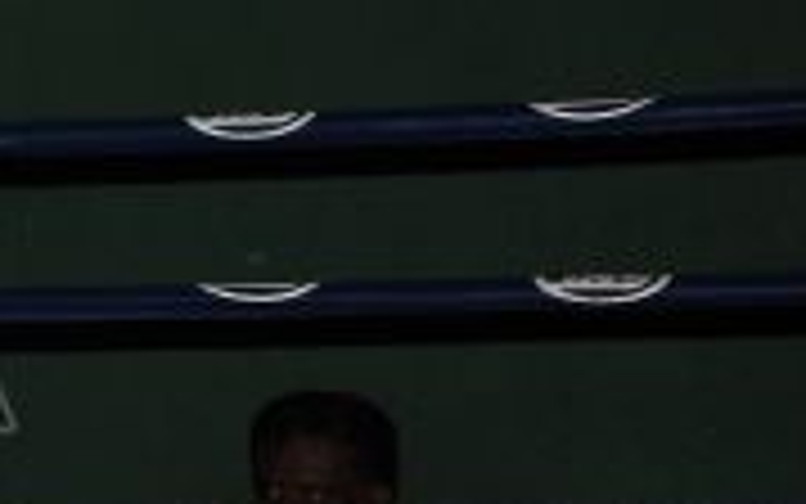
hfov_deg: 3.9
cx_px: -455
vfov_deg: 2.4
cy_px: 351
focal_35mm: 537
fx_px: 11793
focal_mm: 105
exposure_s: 1/90
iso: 200
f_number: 5.6
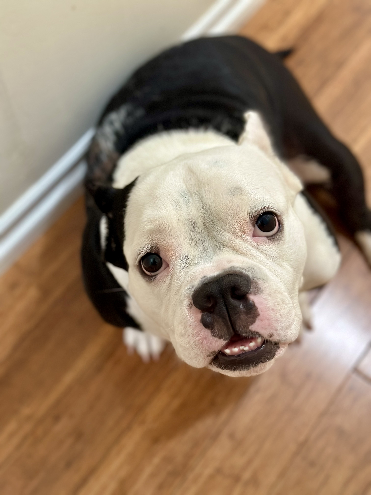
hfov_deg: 30.3
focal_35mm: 48
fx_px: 686
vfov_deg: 39.7
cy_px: 248
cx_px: 186
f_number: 1.78
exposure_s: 1/60
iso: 250
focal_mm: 6.86
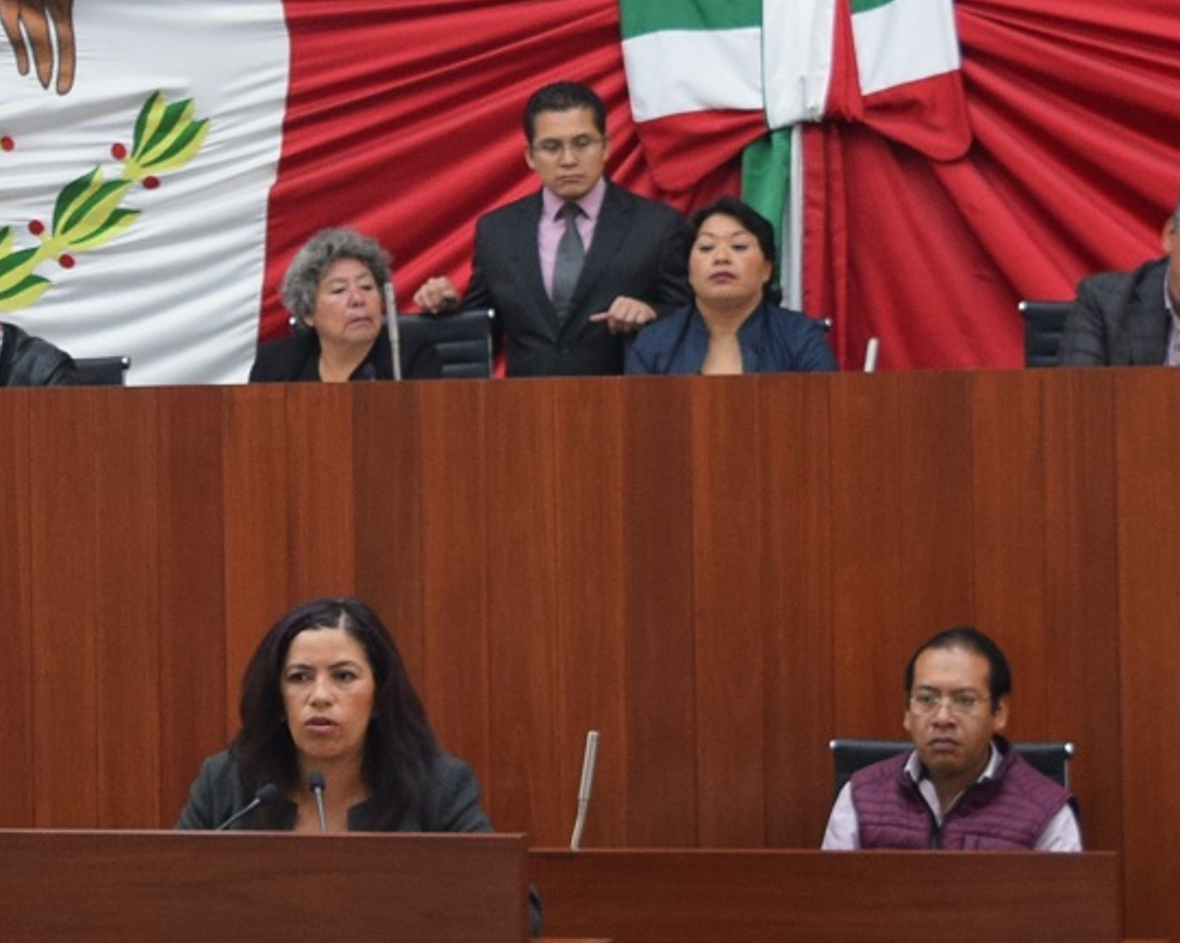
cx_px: 293
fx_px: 4888
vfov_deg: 11.0
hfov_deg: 13.7
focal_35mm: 140
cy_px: 476
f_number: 4
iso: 720
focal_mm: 24
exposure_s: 1/60
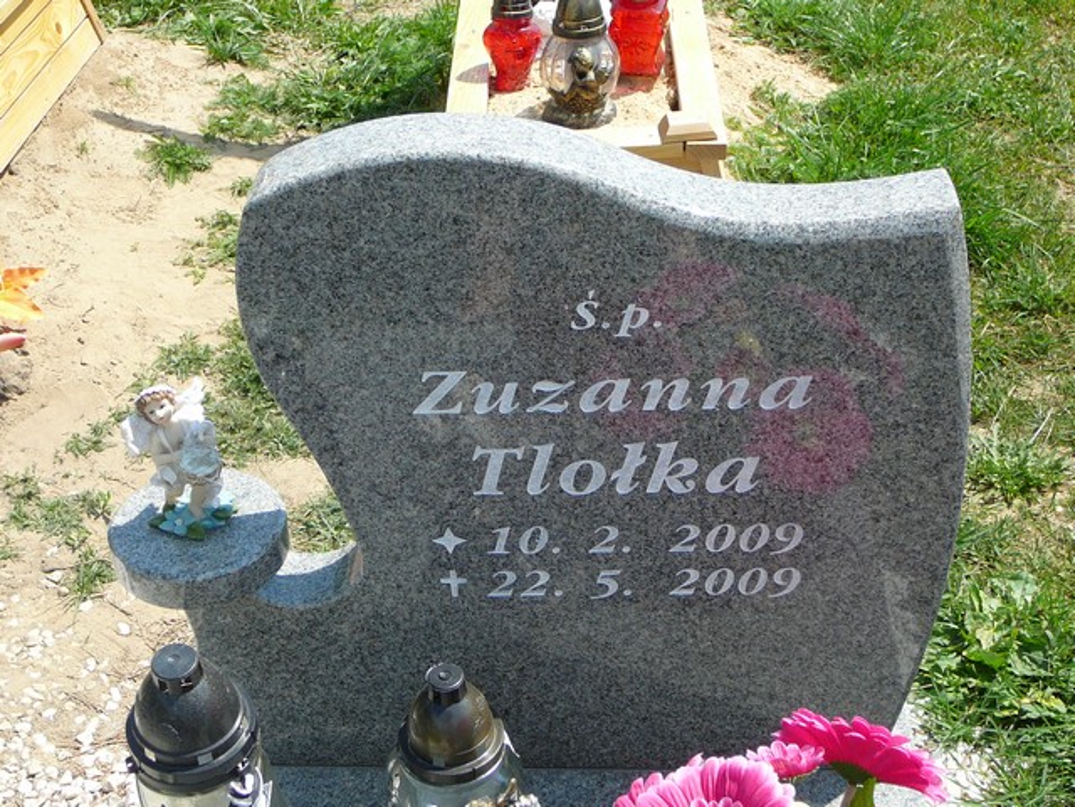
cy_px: 404
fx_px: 1615
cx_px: 538
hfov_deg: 36.8
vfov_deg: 28.0
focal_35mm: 52
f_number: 3.4
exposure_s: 1/500
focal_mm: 7.8
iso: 80
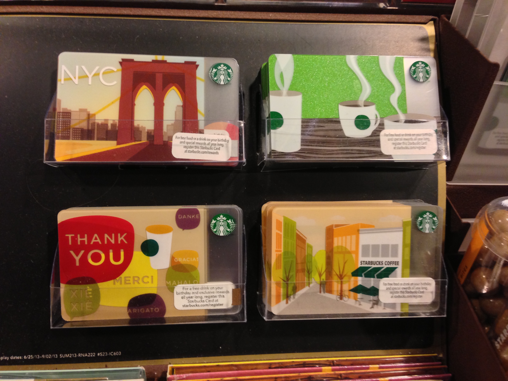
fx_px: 484
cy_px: 190
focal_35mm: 33
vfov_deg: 42.9
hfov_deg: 55.4
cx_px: 254
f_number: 2.4
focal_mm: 4.13
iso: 200
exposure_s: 1/20
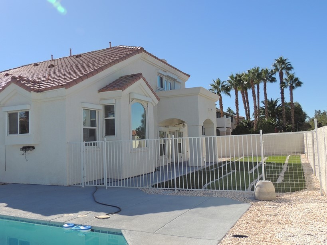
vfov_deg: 46.8
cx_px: 153
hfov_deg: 59.9
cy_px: 121
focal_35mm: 30
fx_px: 283
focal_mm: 4.3
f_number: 3
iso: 100
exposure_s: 1/1250
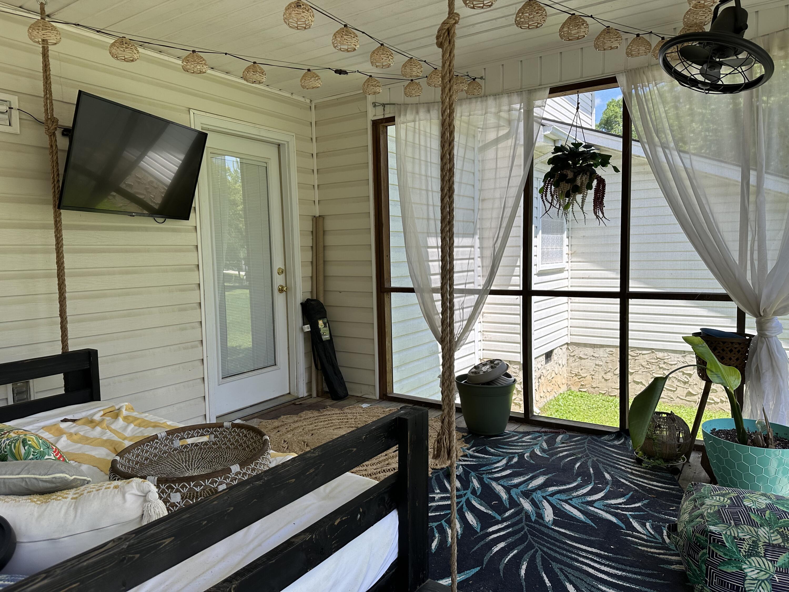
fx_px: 547
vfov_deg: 56.8
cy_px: 296
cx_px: 394
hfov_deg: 71.6
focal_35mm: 24
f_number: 1.78
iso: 80
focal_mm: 6.86
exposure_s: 1/630
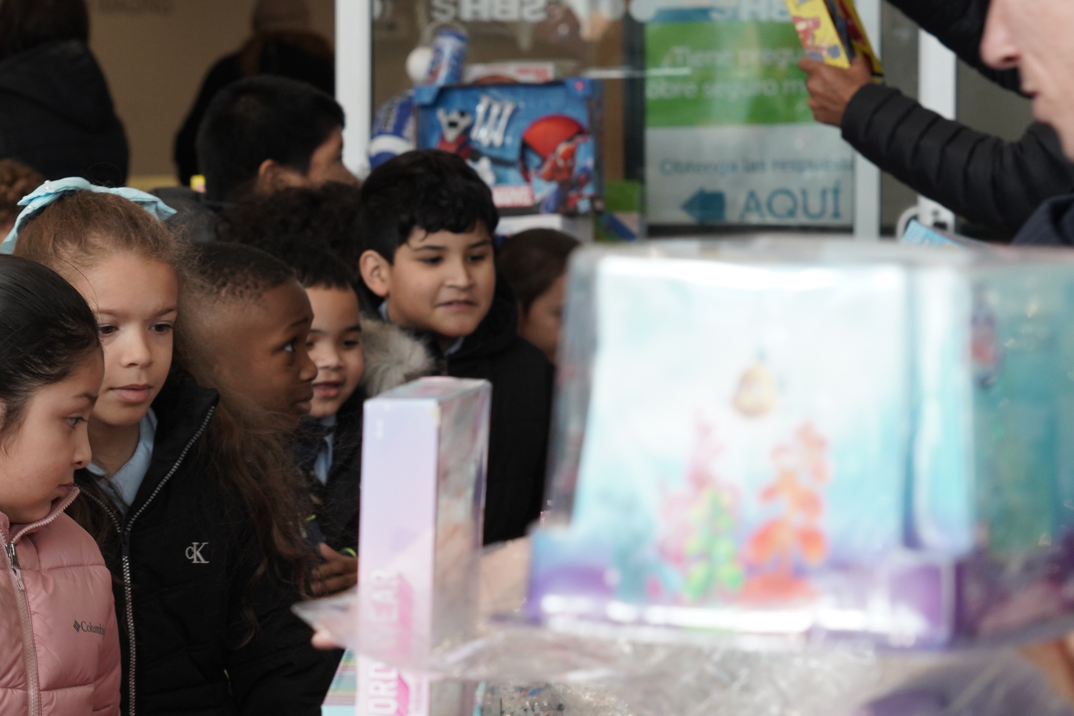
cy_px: 500
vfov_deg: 8.3
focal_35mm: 166
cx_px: 23
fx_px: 4952
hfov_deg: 12.2
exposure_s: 1/80
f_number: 6.3
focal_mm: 77
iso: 800
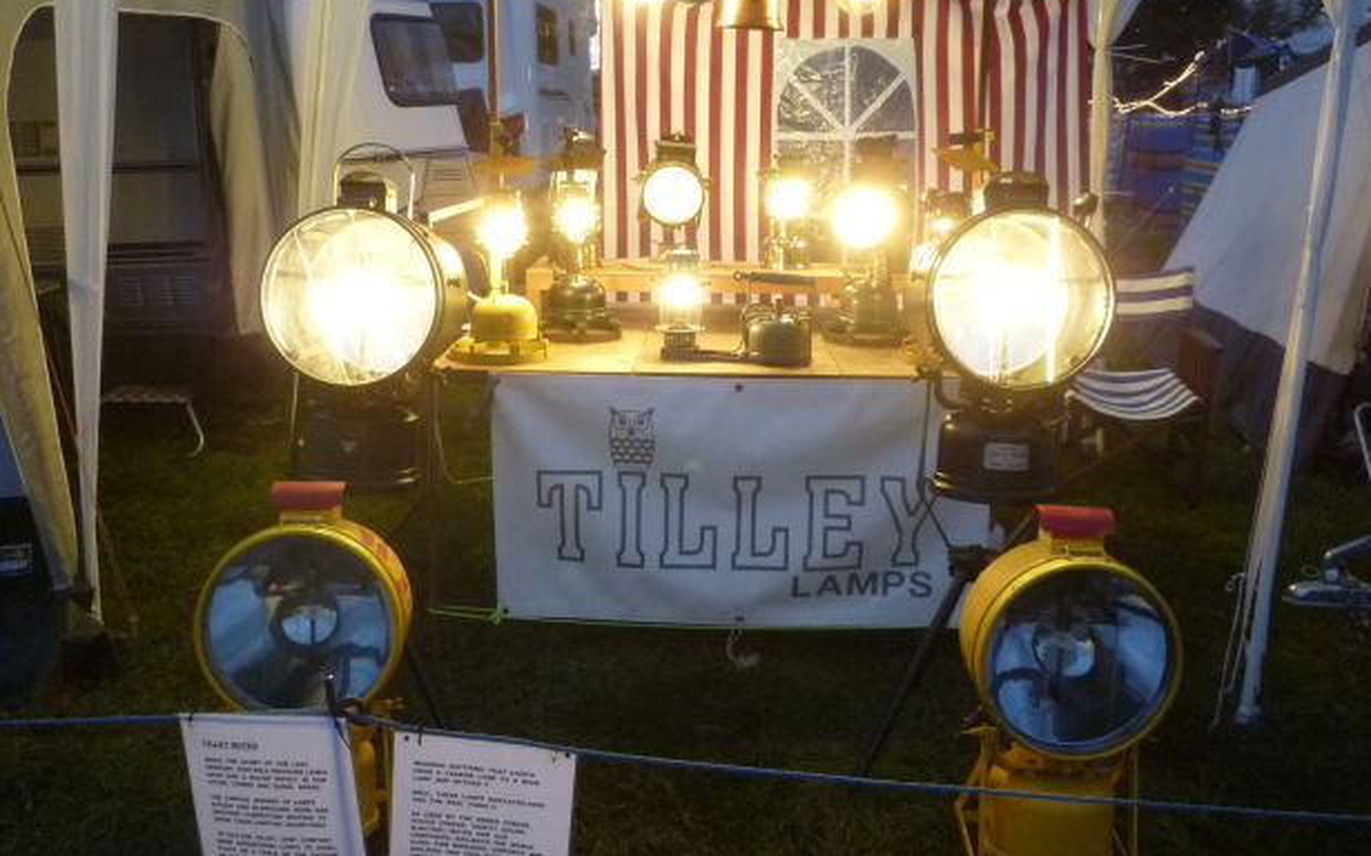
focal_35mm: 32
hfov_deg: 59.7
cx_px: 711
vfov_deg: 39.3
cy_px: 377
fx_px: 1195
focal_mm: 5.2
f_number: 3.3
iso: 400
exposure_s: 1/25
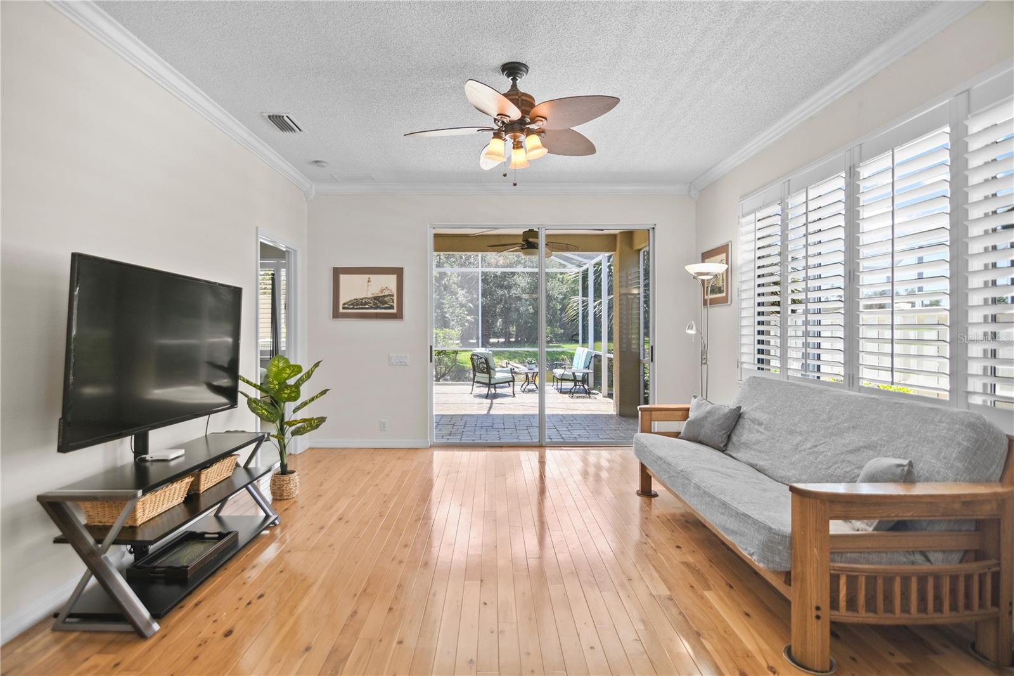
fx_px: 451
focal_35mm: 16
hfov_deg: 96.7
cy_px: 338
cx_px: 507
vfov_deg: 73.7
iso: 100
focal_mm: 11
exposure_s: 1/13
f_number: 2.8
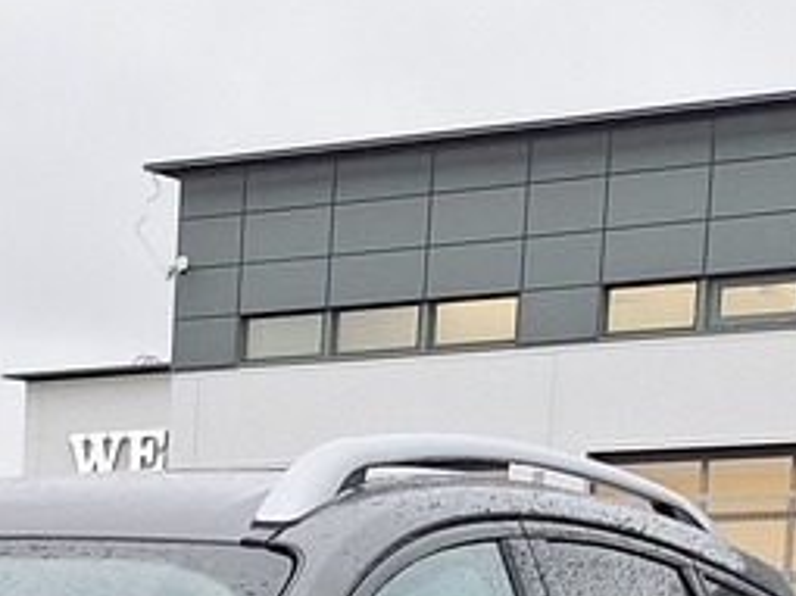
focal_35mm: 130
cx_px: -484
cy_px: 1292
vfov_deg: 10.3
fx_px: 2988
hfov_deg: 14.0
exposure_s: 1/100
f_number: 1.8
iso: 50
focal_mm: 5.54
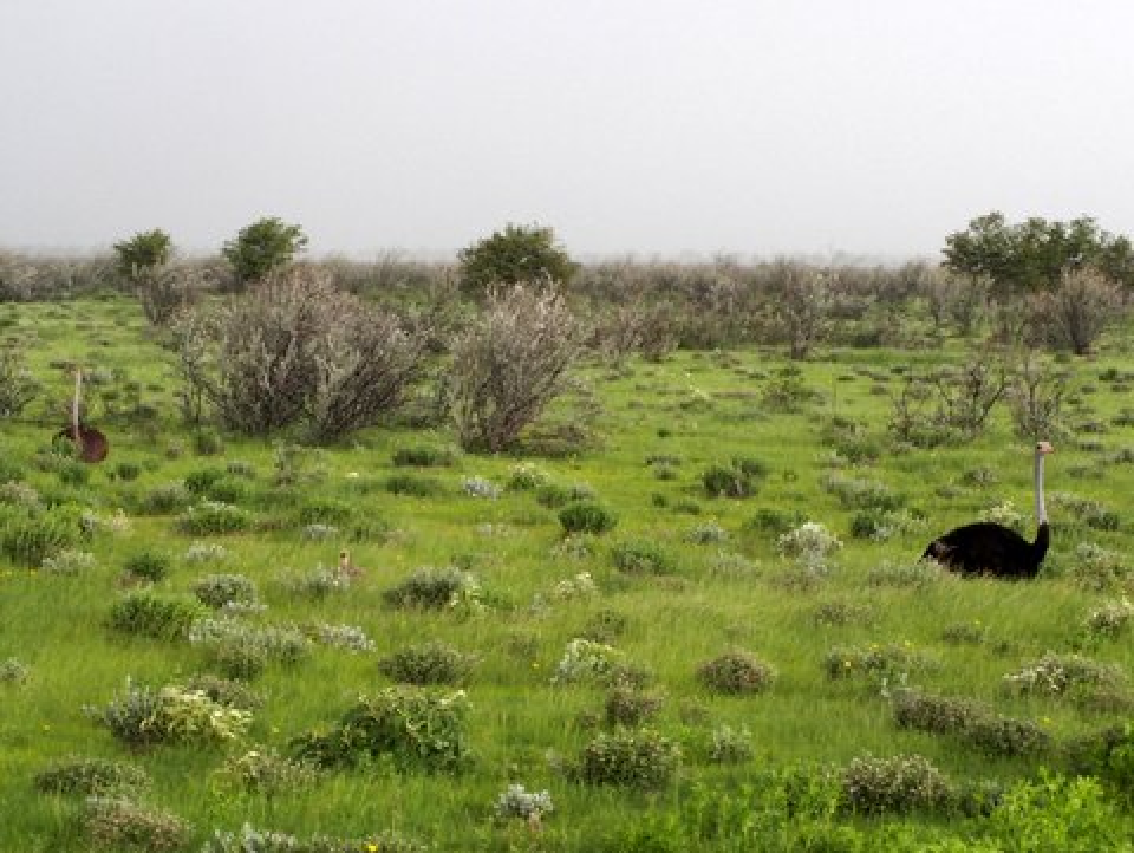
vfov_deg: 14.8
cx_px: 567
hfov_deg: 19.6
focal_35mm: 100
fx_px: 3279
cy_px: 426
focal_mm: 21.2
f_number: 8
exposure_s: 1/40
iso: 100
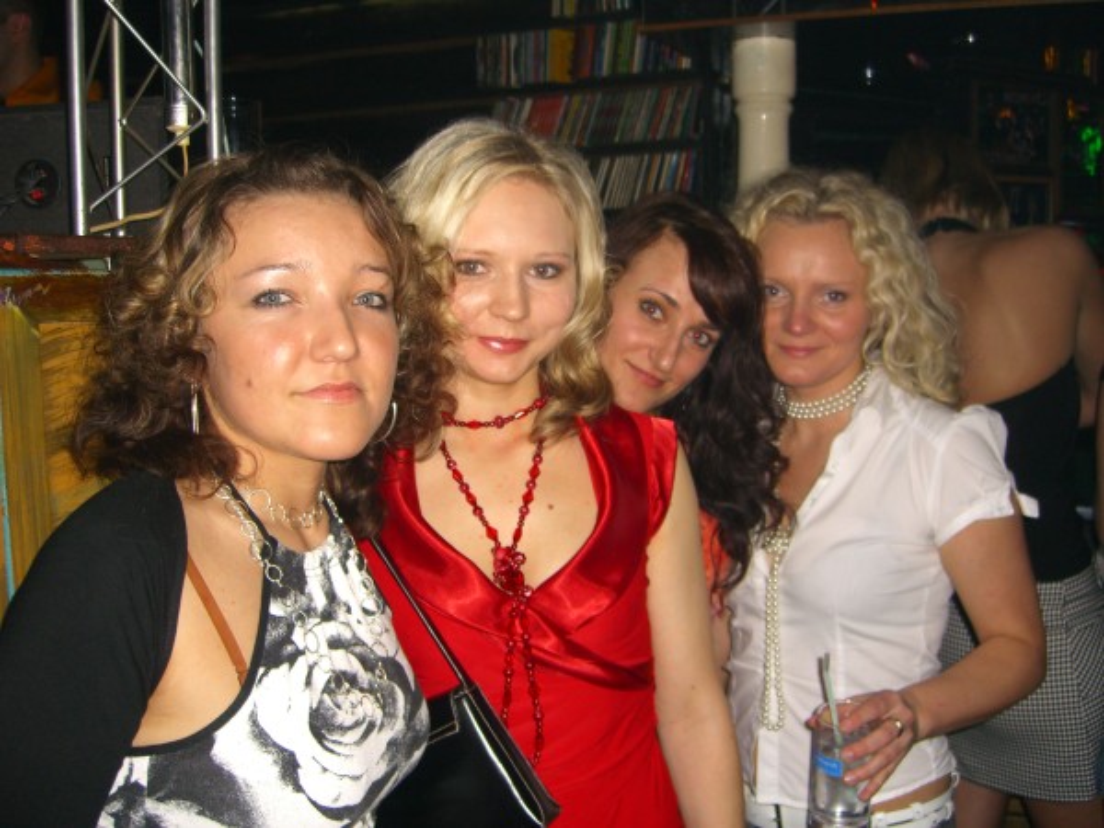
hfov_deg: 49.0
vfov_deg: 37.7
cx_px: 552
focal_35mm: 38
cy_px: 414
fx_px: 1212
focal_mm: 7.9
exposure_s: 1/60
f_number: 2.8
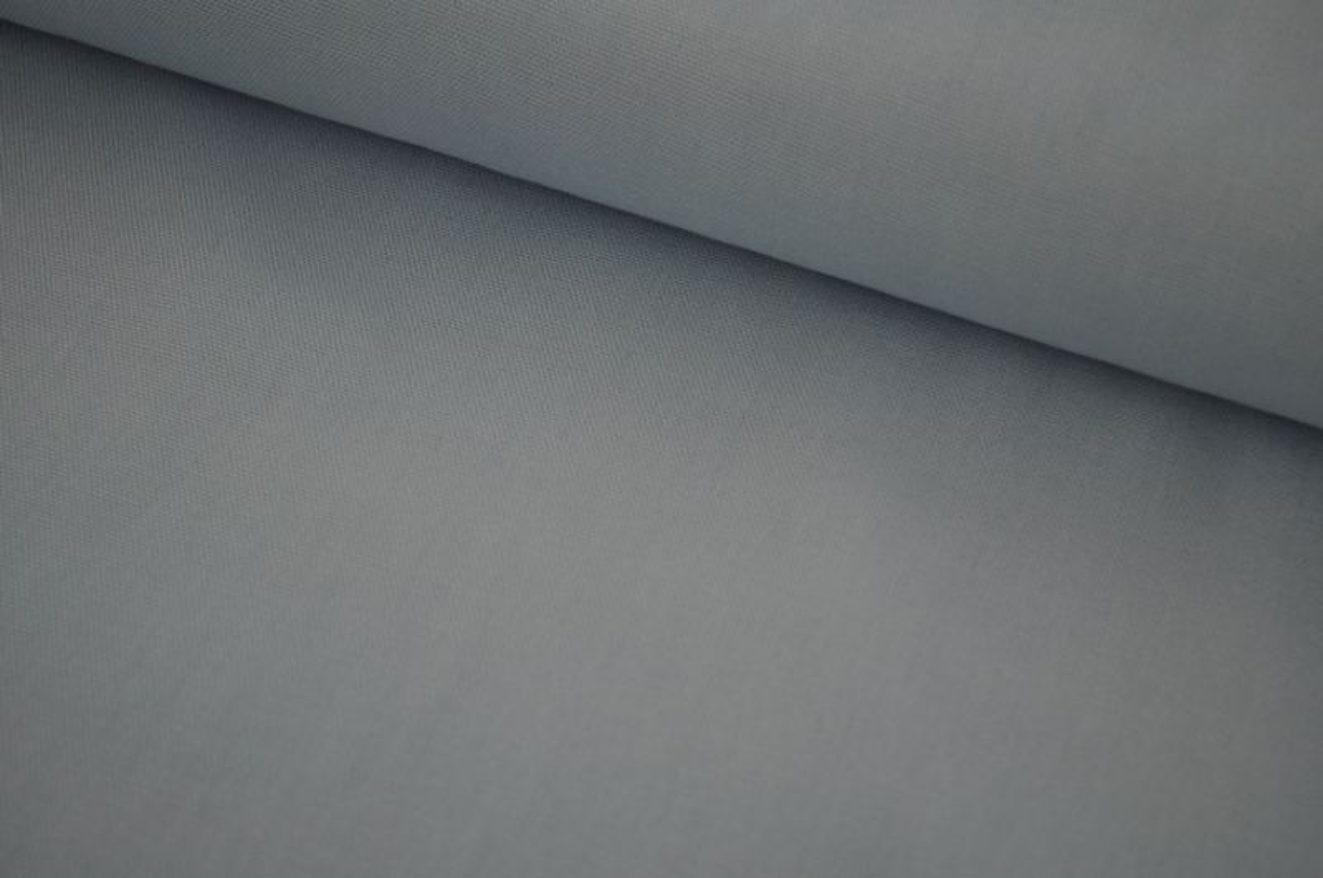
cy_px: 439
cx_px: 662
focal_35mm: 57
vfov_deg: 23.7
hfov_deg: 35.1
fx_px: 2092
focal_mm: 38
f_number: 5
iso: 400
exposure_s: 1/60
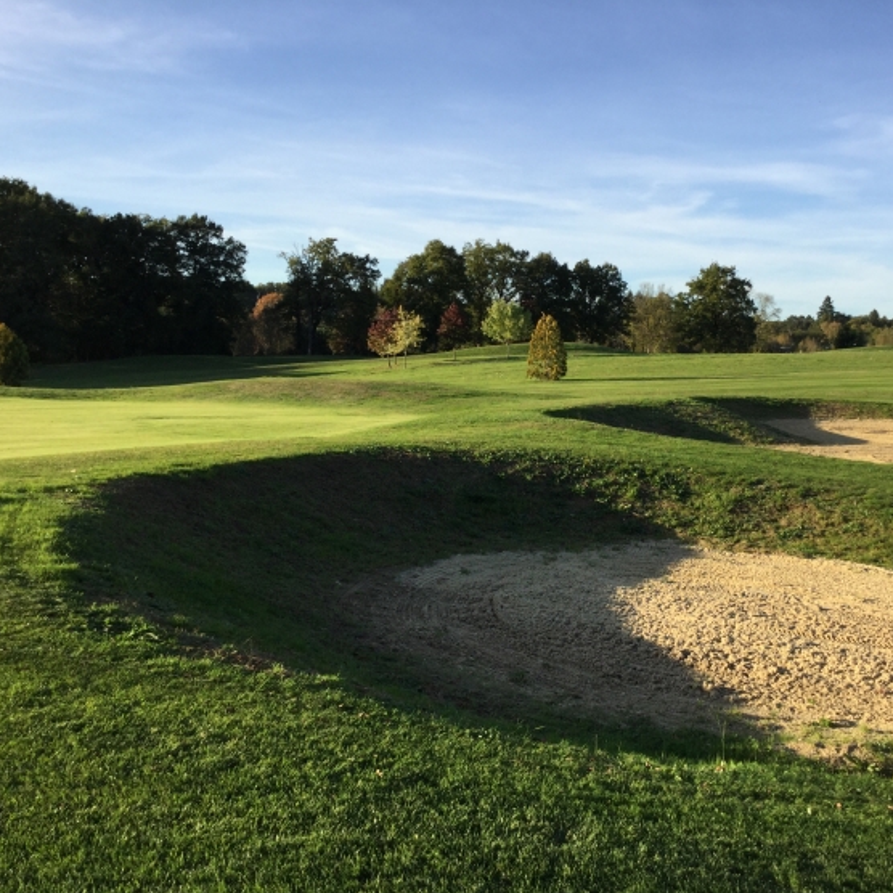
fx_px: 1080
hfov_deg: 44.7
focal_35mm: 37
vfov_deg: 44.9
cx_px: 538
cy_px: 449
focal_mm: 3.3
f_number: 2.4
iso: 25
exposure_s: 1/715
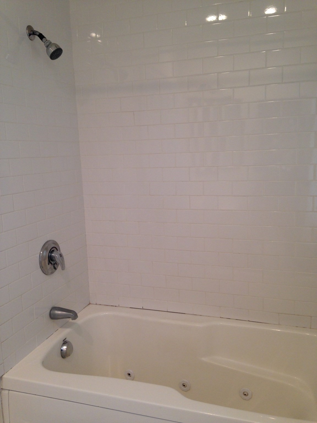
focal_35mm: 33
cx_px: 158
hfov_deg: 42.9
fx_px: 403
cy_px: 212
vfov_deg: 55.4
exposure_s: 1/20
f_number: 2.4
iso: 80
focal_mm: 4.12
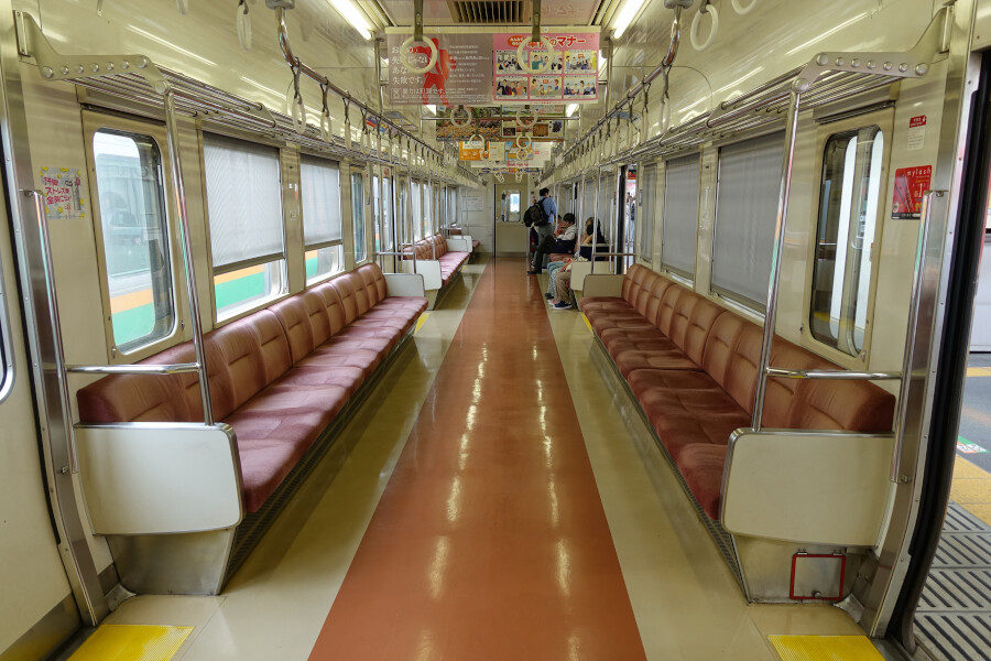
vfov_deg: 53.1
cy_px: 330
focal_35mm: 24
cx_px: 496
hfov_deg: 73.7
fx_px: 661
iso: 125
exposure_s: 1/80
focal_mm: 8.8
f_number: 2.8
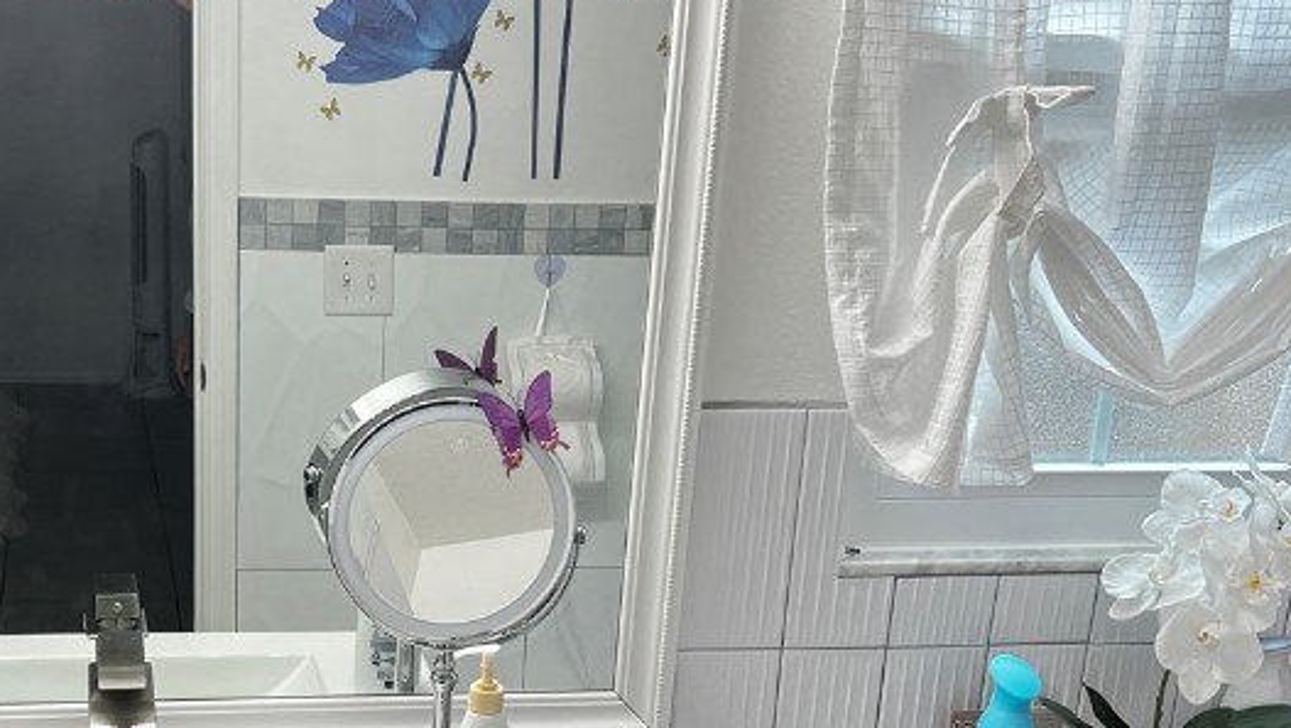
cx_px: 343
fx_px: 1884
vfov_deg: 21.6
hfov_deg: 37.0
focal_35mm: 55
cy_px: 591
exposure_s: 1/164
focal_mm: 5.7
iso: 40
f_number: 1.5
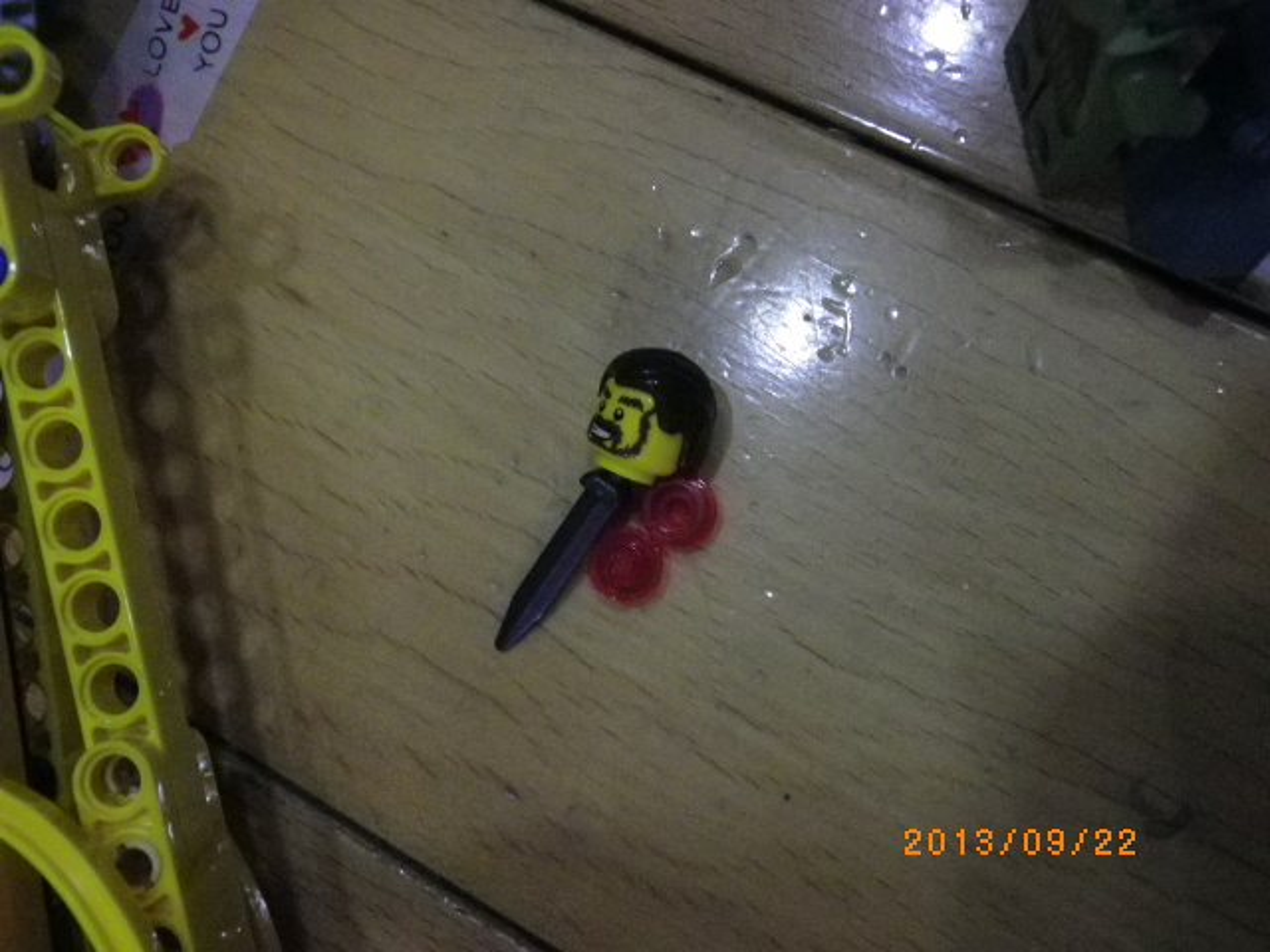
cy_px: 476
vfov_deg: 35.1
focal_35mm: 41
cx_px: 635
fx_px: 1504
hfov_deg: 45.8
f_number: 3.9
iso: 800
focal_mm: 7.3
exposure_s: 1/50
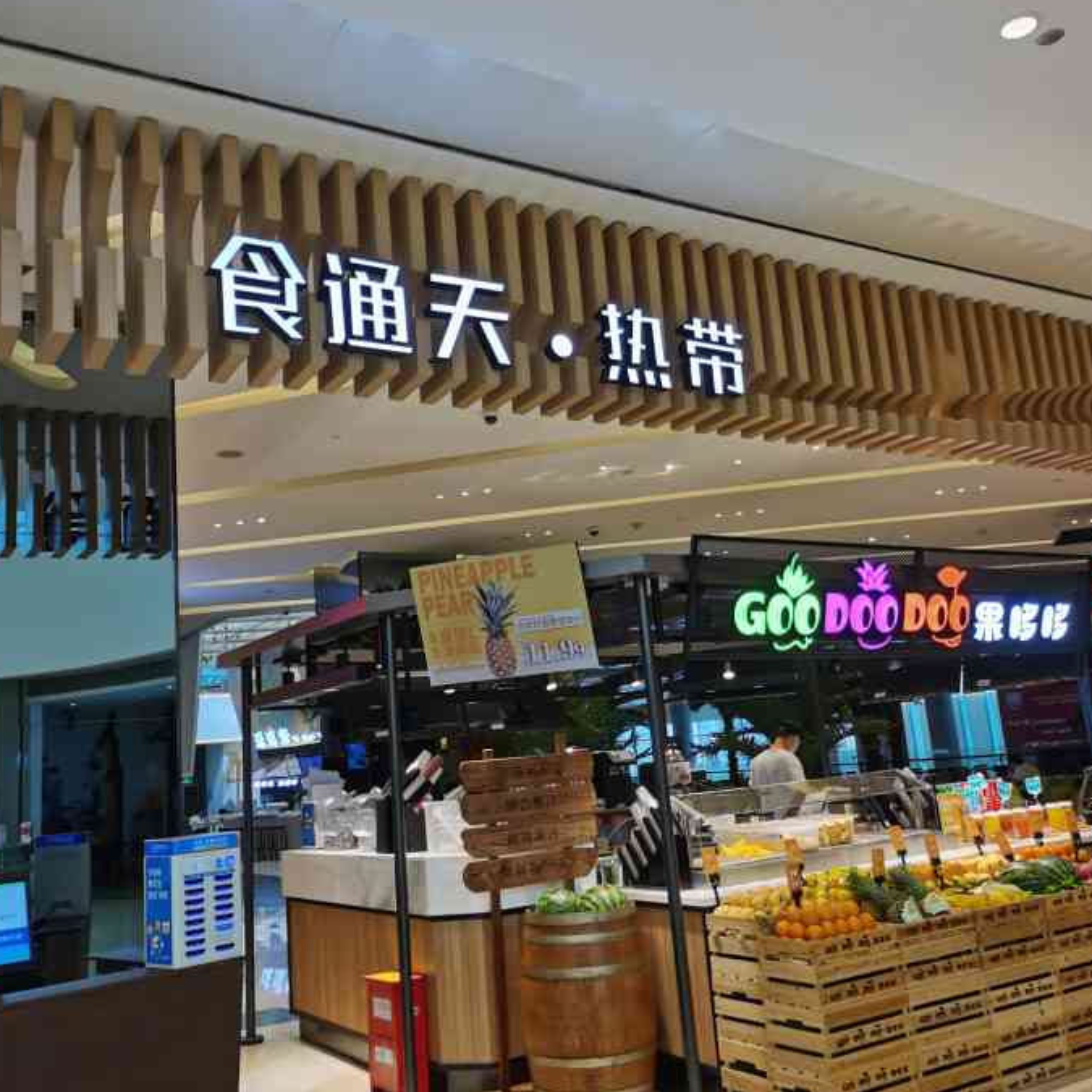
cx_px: 544
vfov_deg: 49.7
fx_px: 1178
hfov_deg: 49.7
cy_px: 528
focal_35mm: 33
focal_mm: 5.58
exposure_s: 1/110
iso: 50
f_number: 1.8
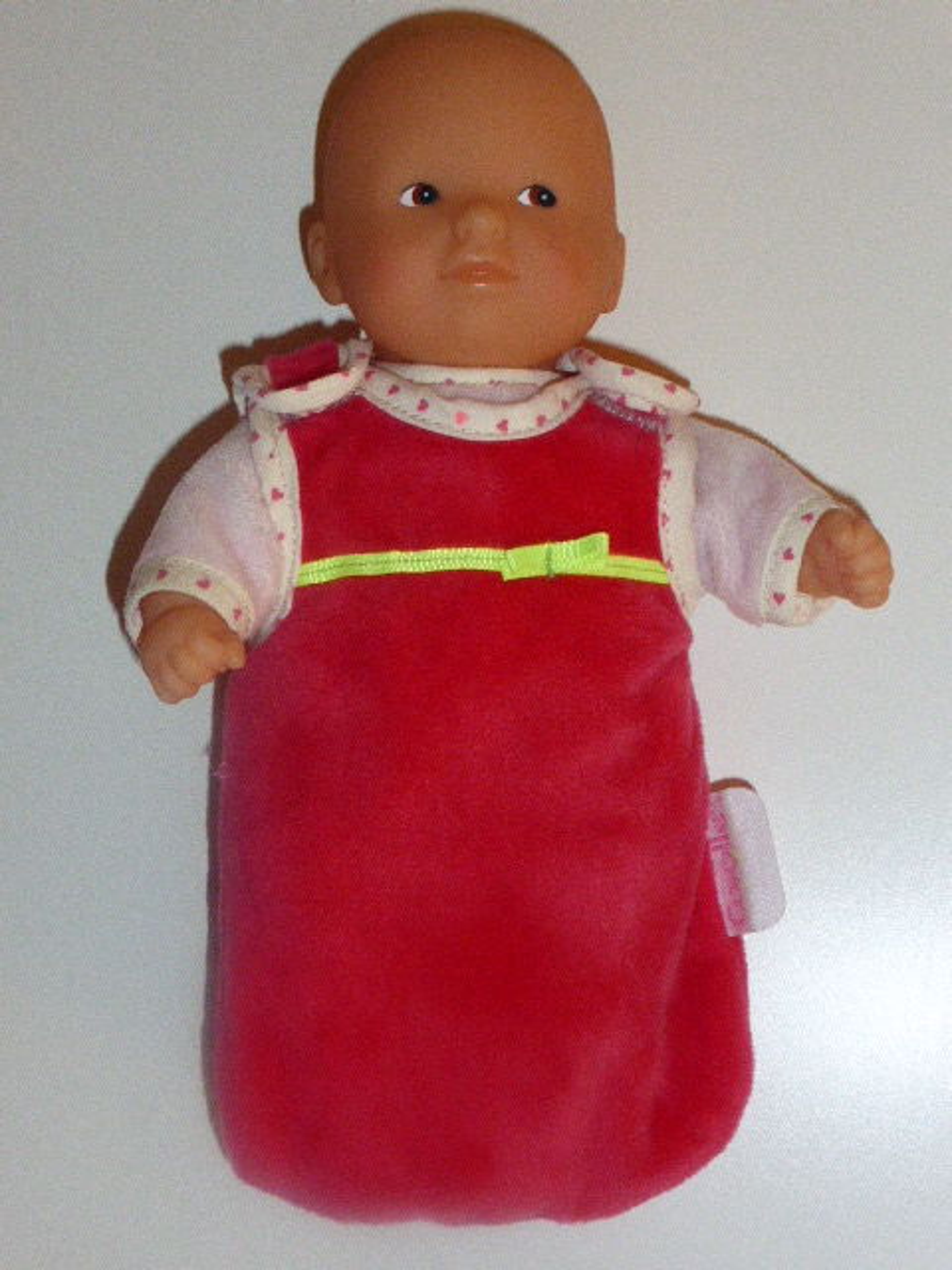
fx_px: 2383
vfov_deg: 29.8
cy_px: 635
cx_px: 476
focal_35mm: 65
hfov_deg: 22.6
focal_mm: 11
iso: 800
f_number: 4.8
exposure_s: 1/60
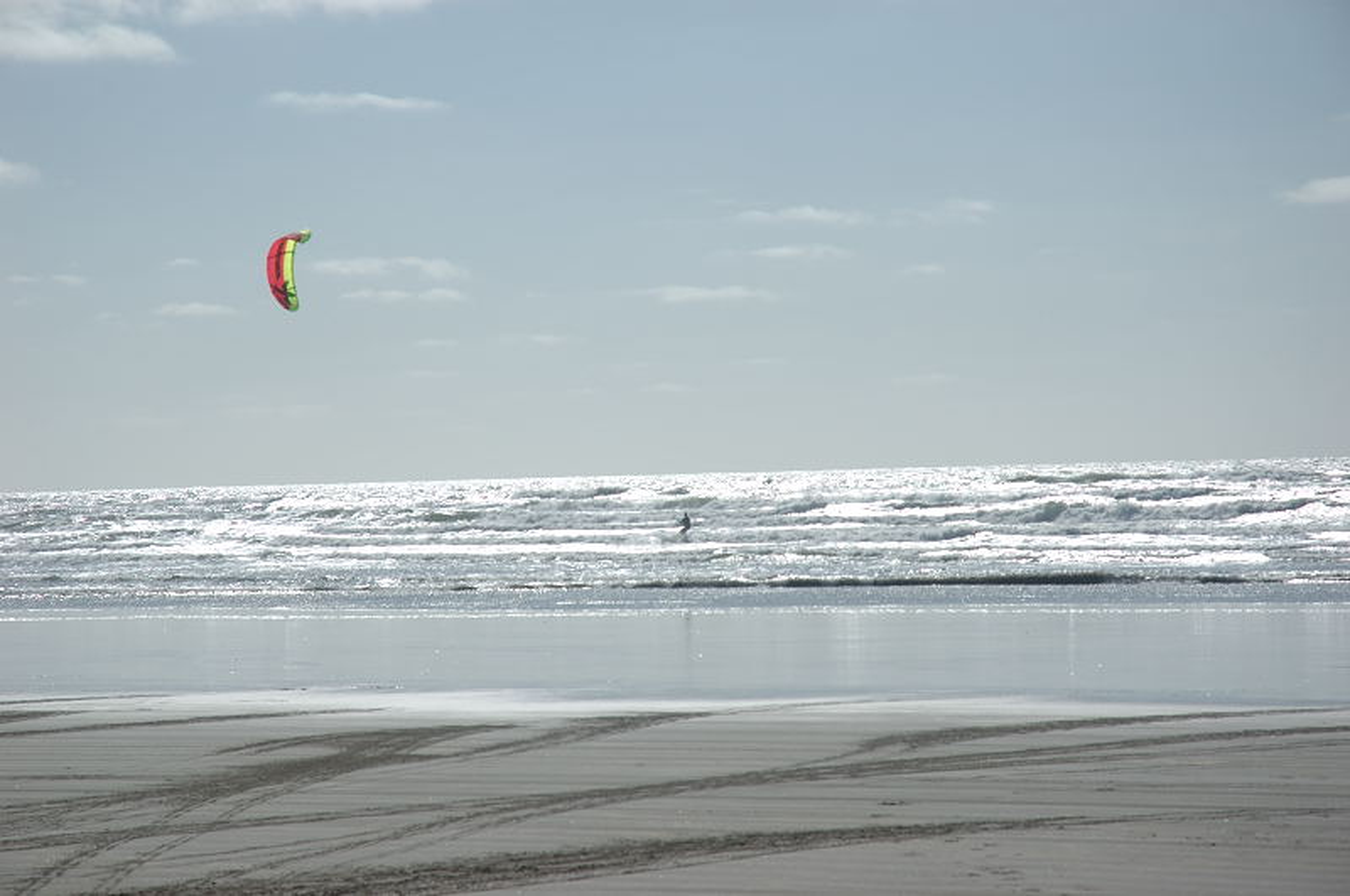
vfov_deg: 13.0
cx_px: 675
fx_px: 3932
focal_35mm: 105
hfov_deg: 19.5
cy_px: 448
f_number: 6.3
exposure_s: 1/2000
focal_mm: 70
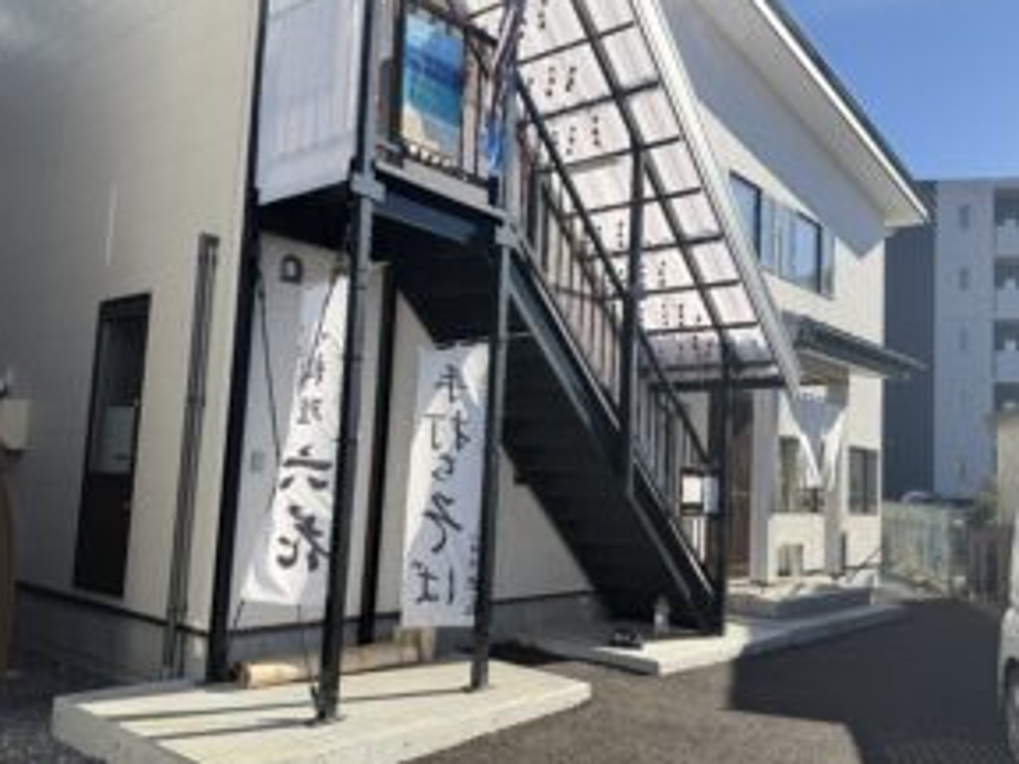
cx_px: 559
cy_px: 403
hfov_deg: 59.8
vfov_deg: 46.8
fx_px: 883
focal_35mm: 30
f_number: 1.78
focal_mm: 6.76
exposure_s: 1/2525
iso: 80
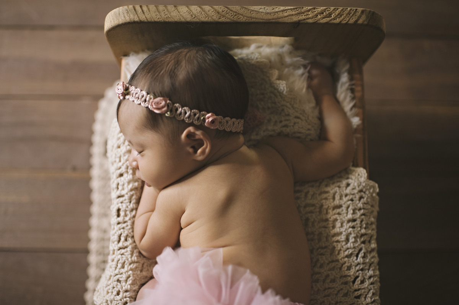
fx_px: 446
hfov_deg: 54.5
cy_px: 152
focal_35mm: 35
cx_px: 230
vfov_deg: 37.8
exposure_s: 1/125
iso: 320
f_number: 2
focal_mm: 35
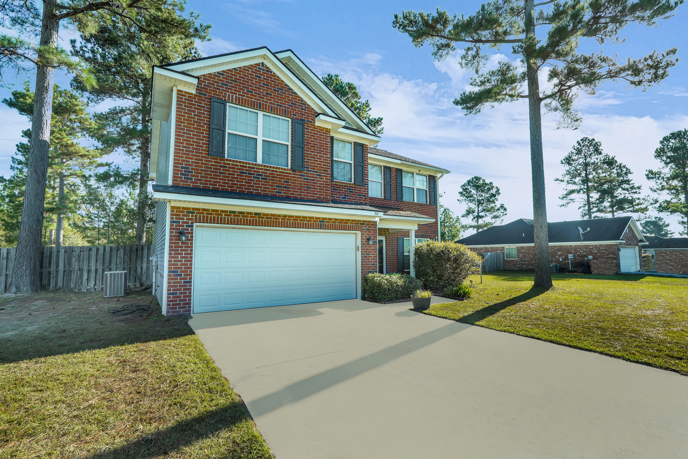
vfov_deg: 73.8
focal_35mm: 16
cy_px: 230
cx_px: 344
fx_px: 306
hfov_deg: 96.7
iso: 320
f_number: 9
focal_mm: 16
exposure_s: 1/200
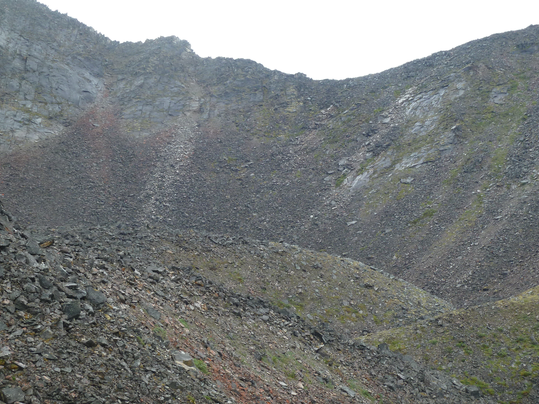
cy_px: 235
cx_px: 273
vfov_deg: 17.6
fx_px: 1308
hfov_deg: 23.3
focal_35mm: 84
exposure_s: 1/80
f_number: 4
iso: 80
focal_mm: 10.3
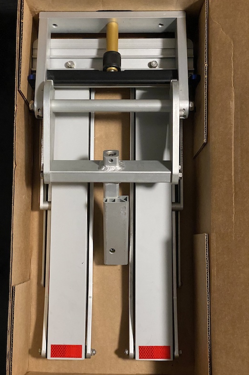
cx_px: 109
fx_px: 571
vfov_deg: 36.3
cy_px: 185
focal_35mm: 55
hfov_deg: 24.6
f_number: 2
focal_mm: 6
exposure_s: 1/60
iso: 640
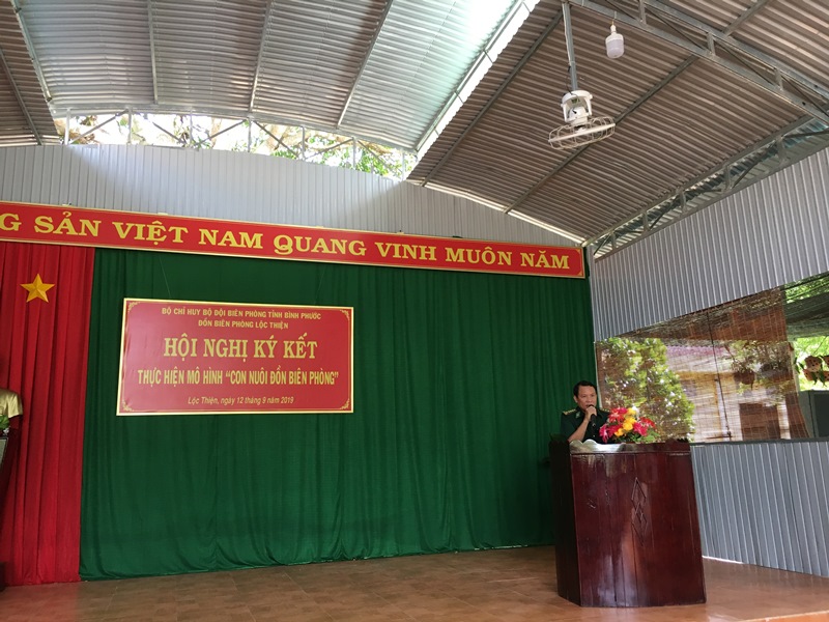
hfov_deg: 61.7
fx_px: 695
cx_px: 414
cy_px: 311
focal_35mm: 29
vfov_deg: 48.2
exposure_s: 1/33
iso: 50
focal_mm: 4.15
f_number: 2.2
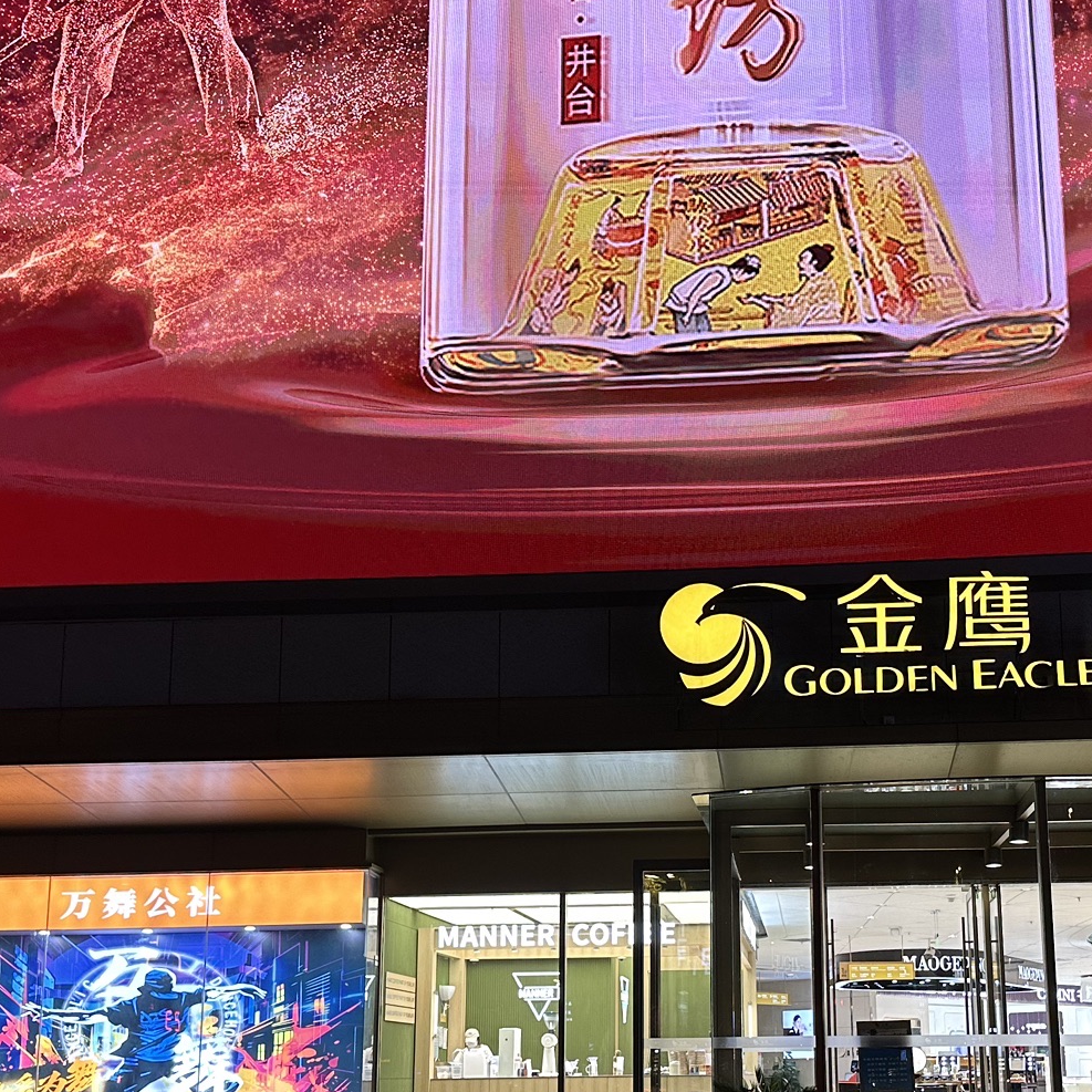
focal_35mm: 43
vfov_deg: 38.4
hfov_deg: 38.9
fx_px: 1535
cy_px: 789
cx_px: 693
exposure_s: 1/120
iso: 160
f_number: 1.78
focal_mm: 6.86
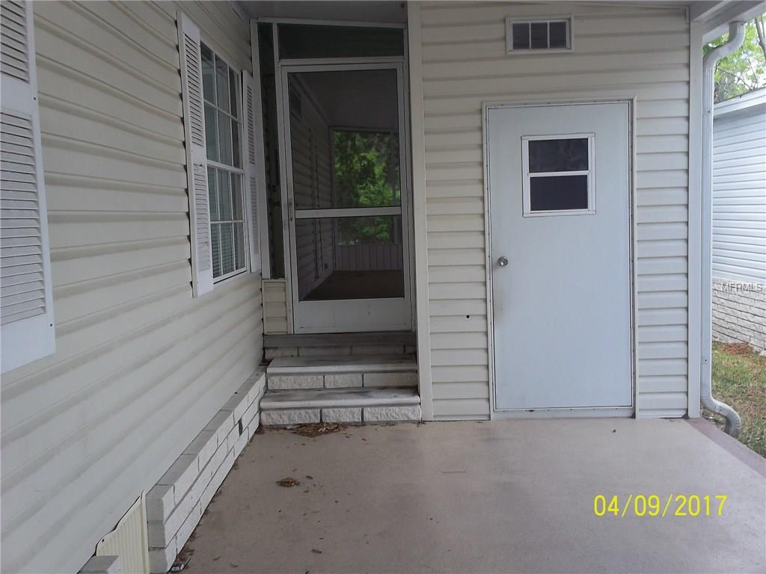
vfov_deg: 37.7
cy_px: 287
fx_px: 841
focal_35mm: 38
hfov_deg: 49.0
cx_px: 383
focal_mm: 6.3
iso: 80
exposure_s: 1/100
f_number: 4.5
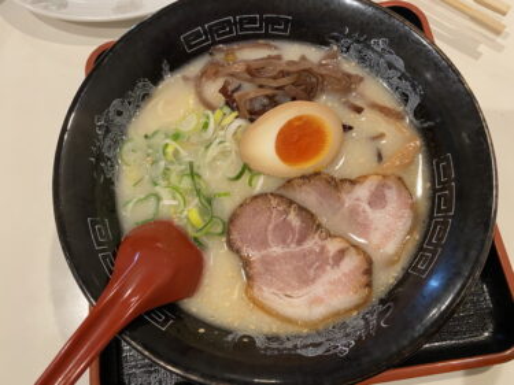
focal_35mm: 26
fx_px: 386
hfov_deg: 67.3
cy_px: 192
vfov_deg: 53.0
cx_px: 257
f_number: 1.8
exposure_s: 1/50
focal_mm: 4.25
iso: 200
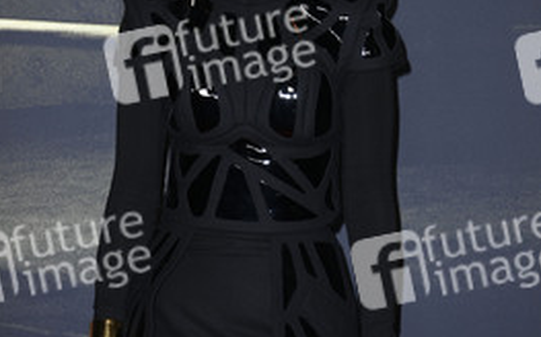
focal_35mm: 152
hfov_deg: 13.8
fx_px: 2240
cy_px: 158
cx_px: 269
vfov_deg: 8.6
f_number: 5.6
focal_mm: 98
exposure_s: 1/200
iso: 500
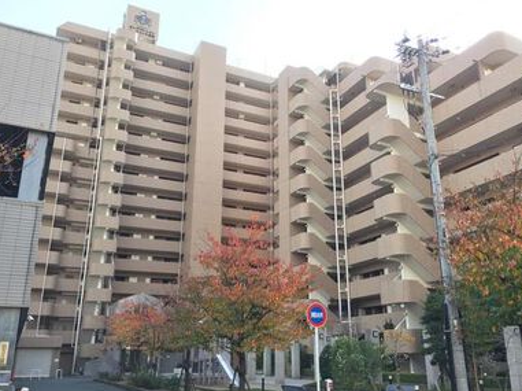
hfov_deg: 56.8
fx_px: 482
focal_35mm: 32
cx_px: 282
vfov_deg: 44.1
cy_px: 194
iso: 32
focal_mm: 4.15
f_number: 2.2
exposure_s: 1/363
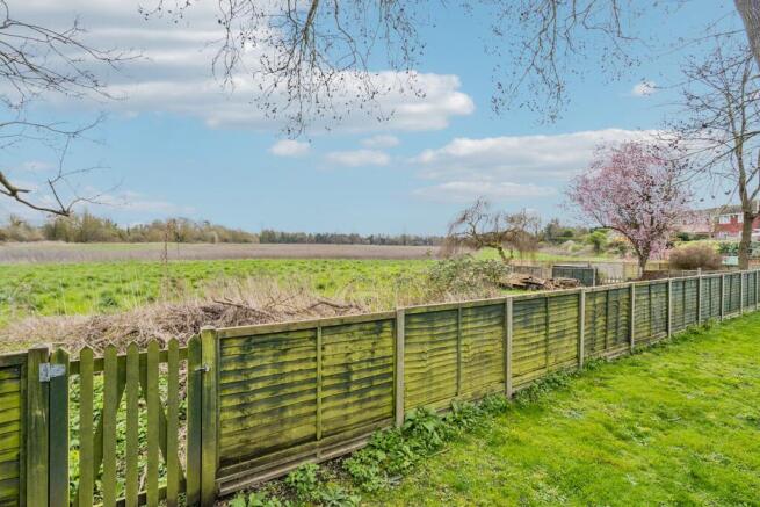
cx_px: 380
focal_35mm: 16
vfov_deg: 73.8
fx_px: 338
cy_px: 254
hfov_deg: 96.7
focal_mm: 16
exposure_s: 1/100
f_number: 9
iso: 320
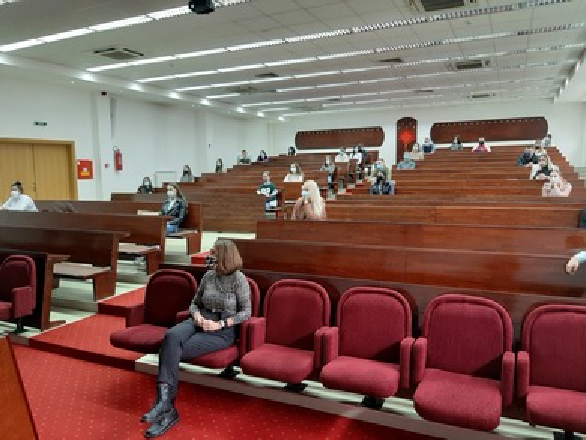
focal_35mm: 26
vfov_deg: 53.1
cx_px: 293
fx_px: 440
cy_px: 220
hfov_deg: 67.3
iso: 160
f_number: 1.7
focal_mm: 3.93
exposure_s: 1/50
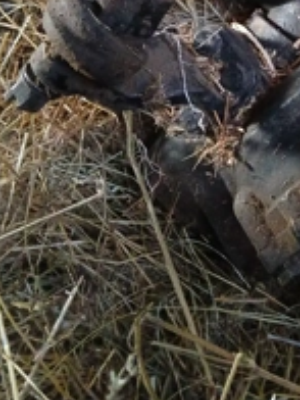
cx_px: 292
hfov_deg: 26.2
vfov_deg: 33.5
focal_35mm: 53
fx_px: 612
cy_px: 12
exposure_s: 1/16.7
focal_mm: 3.98
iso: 1250
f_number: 1.8
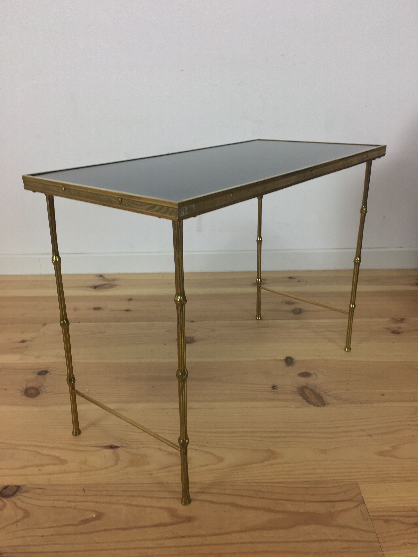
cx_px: 209
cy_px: 278
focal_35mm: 29
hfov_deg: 48.2
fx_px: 467
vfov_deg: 61.7
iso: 40
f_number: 2.2
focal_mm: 4.15
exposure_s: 1/33
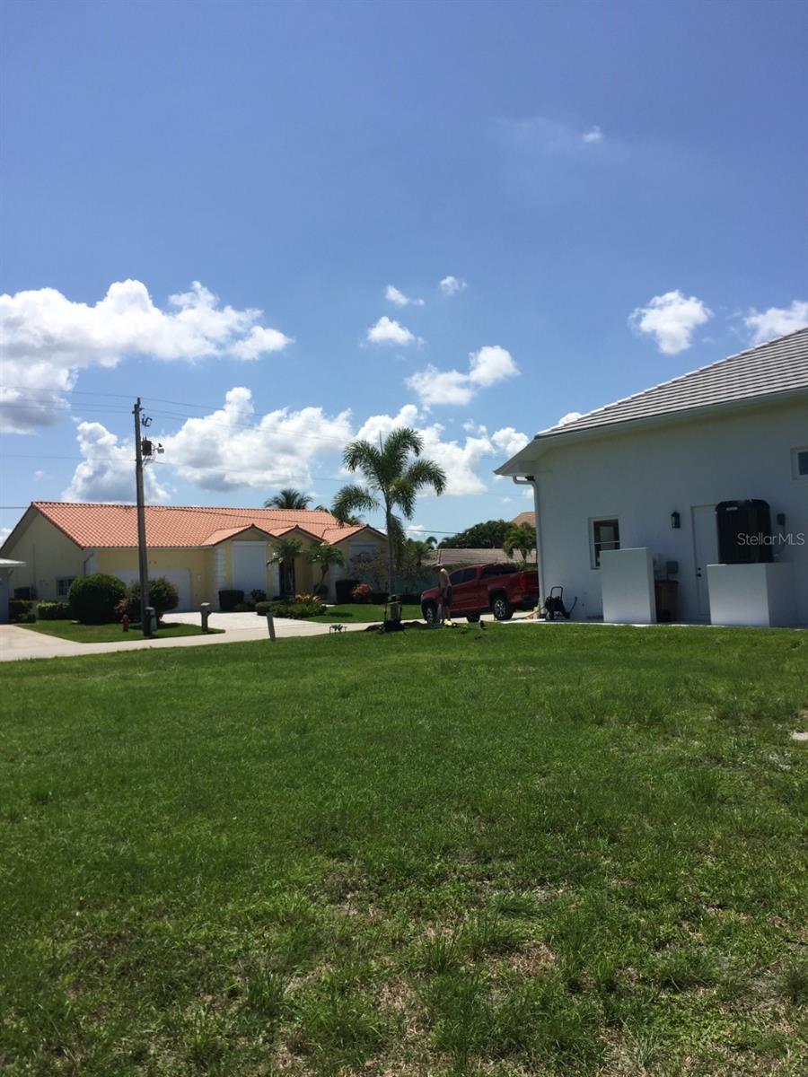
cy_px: 538
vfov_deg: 61.7
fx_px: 903
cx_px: 404
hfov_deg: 48.2
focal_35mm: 29
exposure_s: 1/3300
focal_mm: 4.15
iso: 32
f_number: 2.2
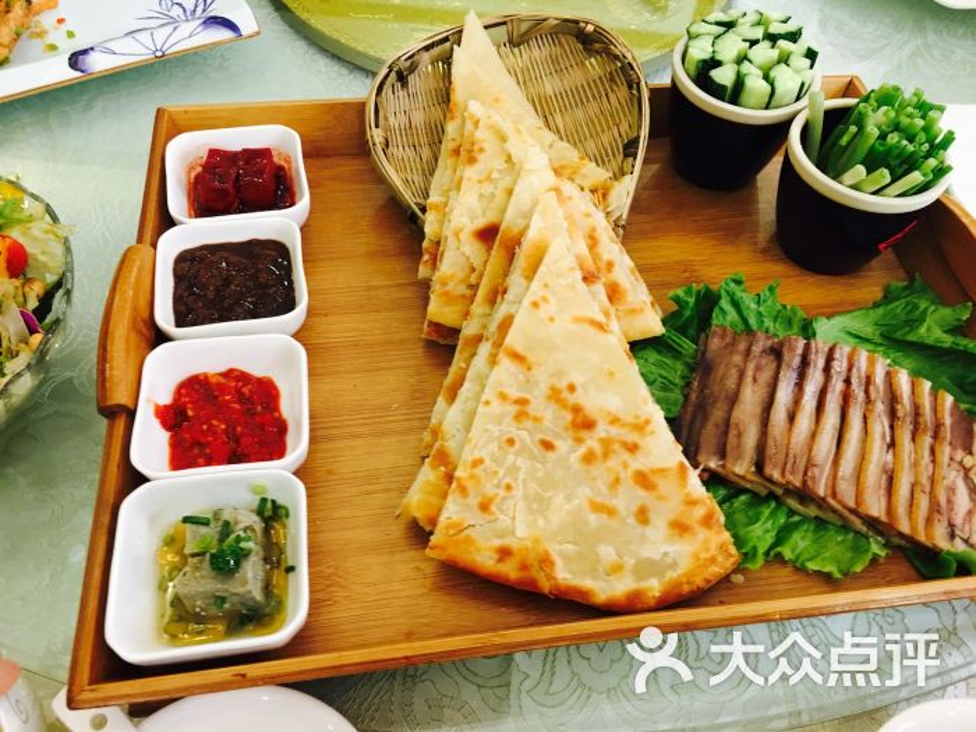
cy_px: 366
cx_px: 488
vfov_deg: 48.2
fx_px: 818
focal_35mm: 29
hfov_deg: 61.7
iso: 64
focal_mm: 4.15
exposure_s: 1/17
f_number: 2.2
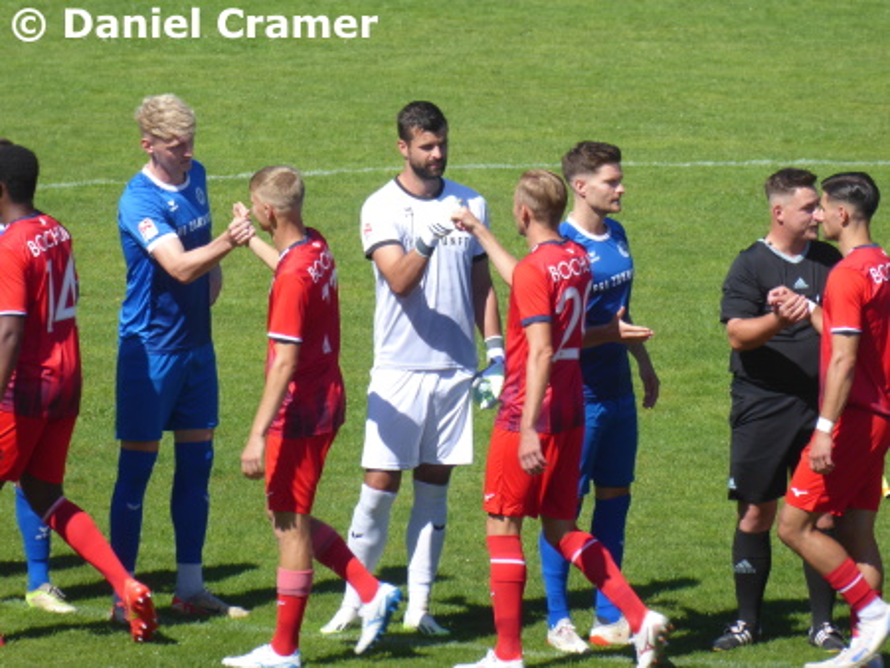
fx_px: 15435
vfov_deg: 2.5
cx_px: 445
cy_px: 334
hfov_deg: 3.3
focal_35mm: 600
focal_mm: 107.5
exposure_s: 1/200
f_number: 6.1
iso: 80
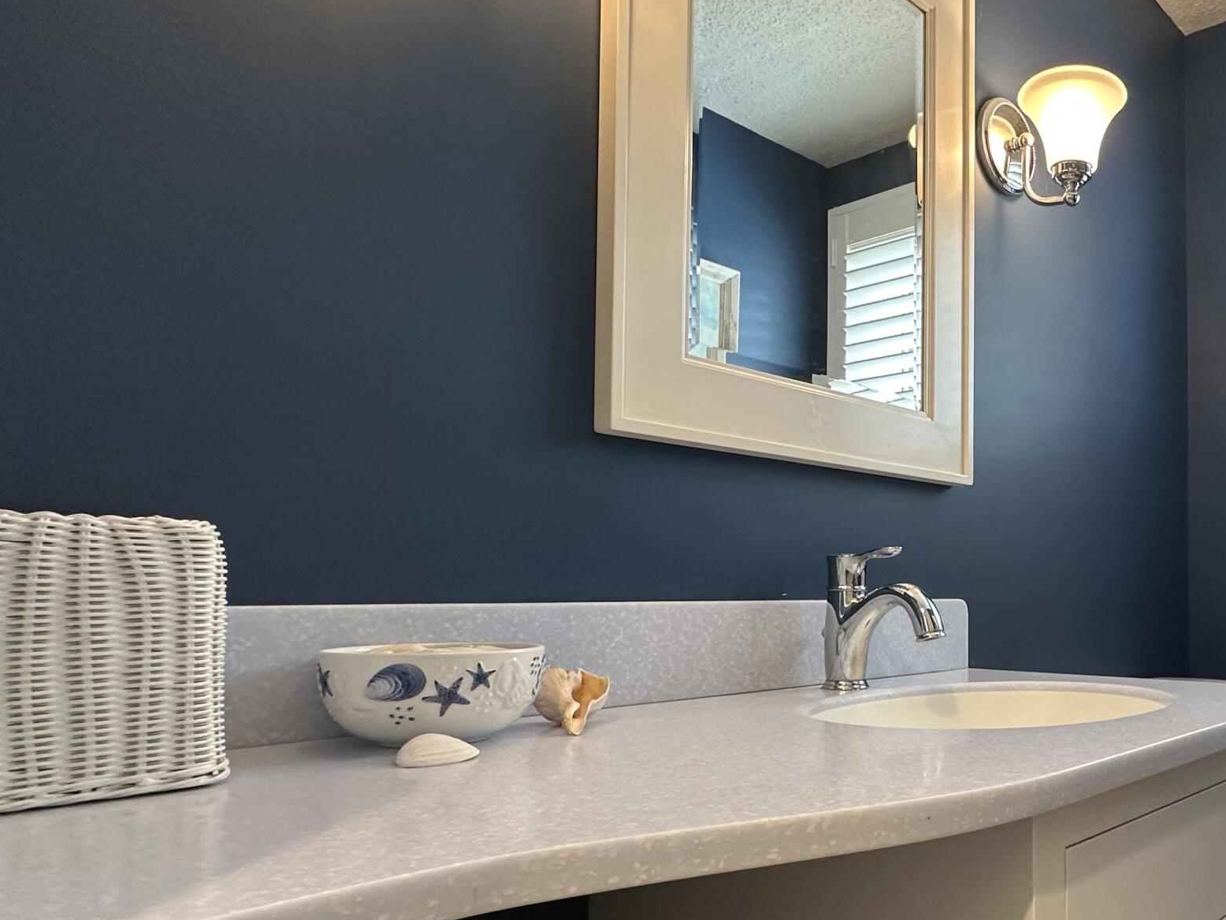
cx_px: 1011
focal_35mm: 27
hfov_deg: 59.3
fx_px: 956
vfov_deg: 50.9
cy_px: 563
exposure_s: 1/60
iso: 160
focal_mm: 2.22
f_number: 2.2
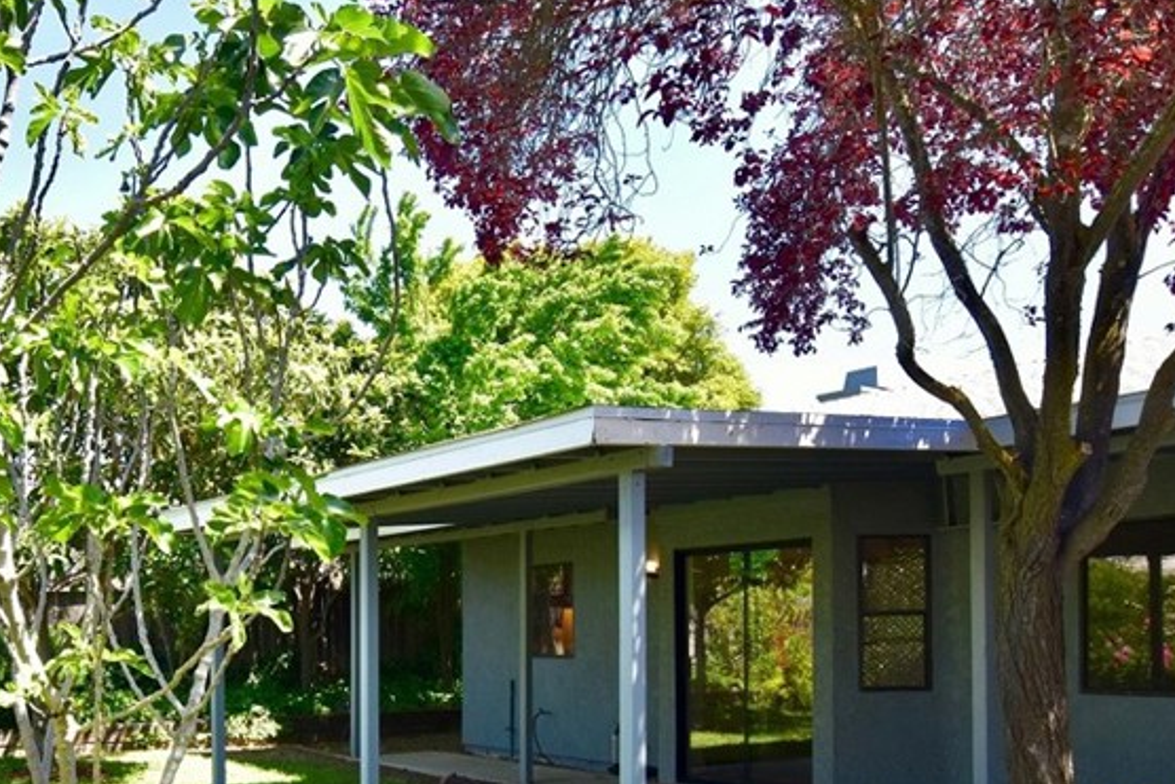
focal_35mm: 36
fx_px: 1173
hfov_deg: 52.1
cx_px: 385
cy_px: 648
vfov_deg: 35.5
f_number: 9
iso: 400
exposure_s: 1/125
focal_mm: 13
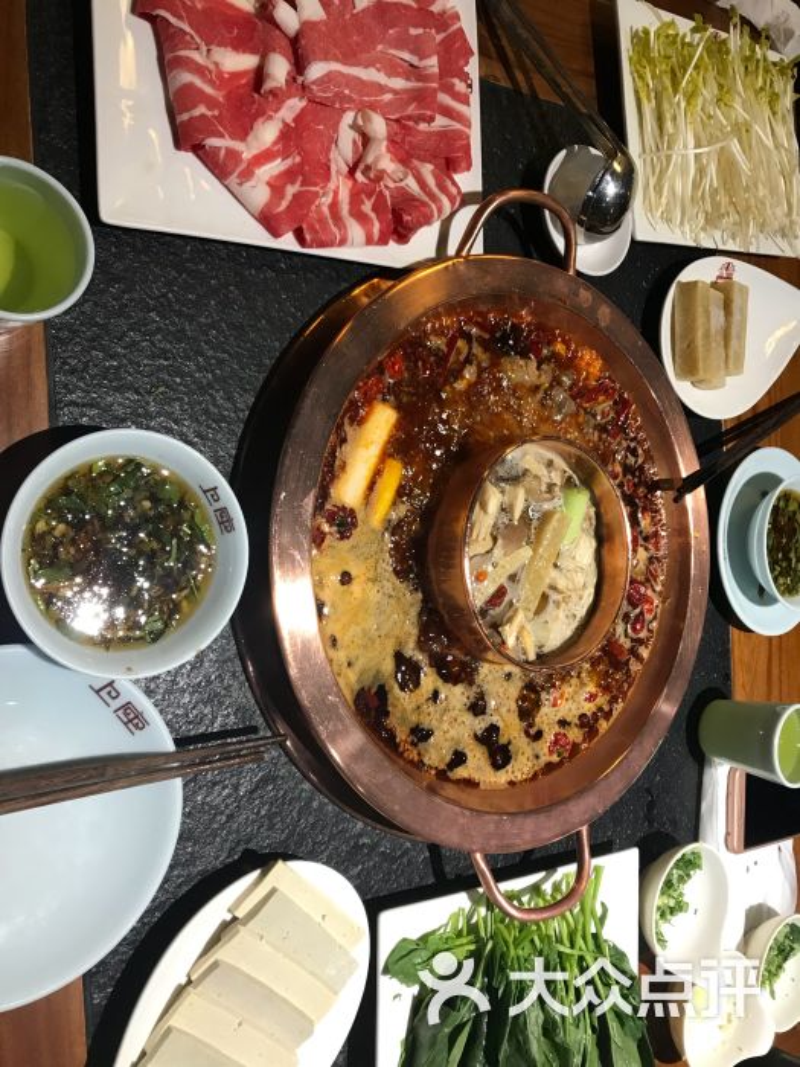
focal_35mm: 28
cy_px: 534
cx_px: 400
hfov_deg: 49.7
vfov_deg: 63.4
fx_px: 863
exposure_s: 1/25
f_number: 1.8
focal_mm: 3.99
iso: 40
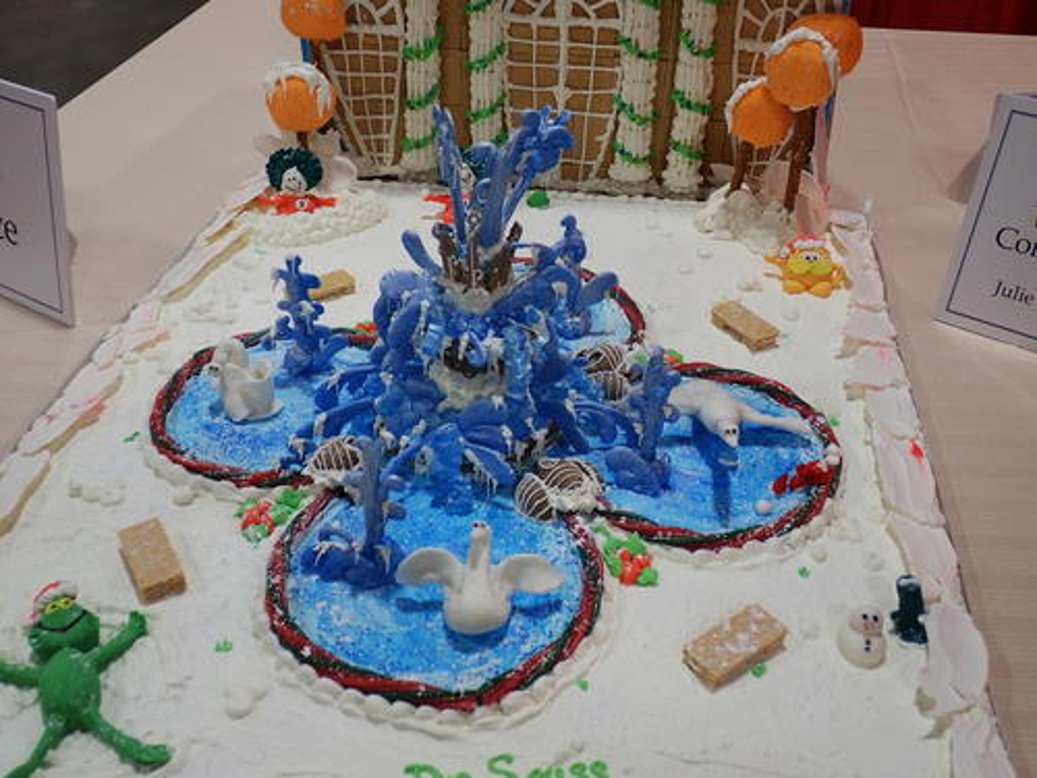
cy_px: 389
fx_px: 1049
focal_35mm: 35
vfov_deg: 40.7
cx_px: 518
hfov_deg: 52.6
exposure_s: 1/40
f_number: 2.6
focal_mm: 6.4
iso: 200
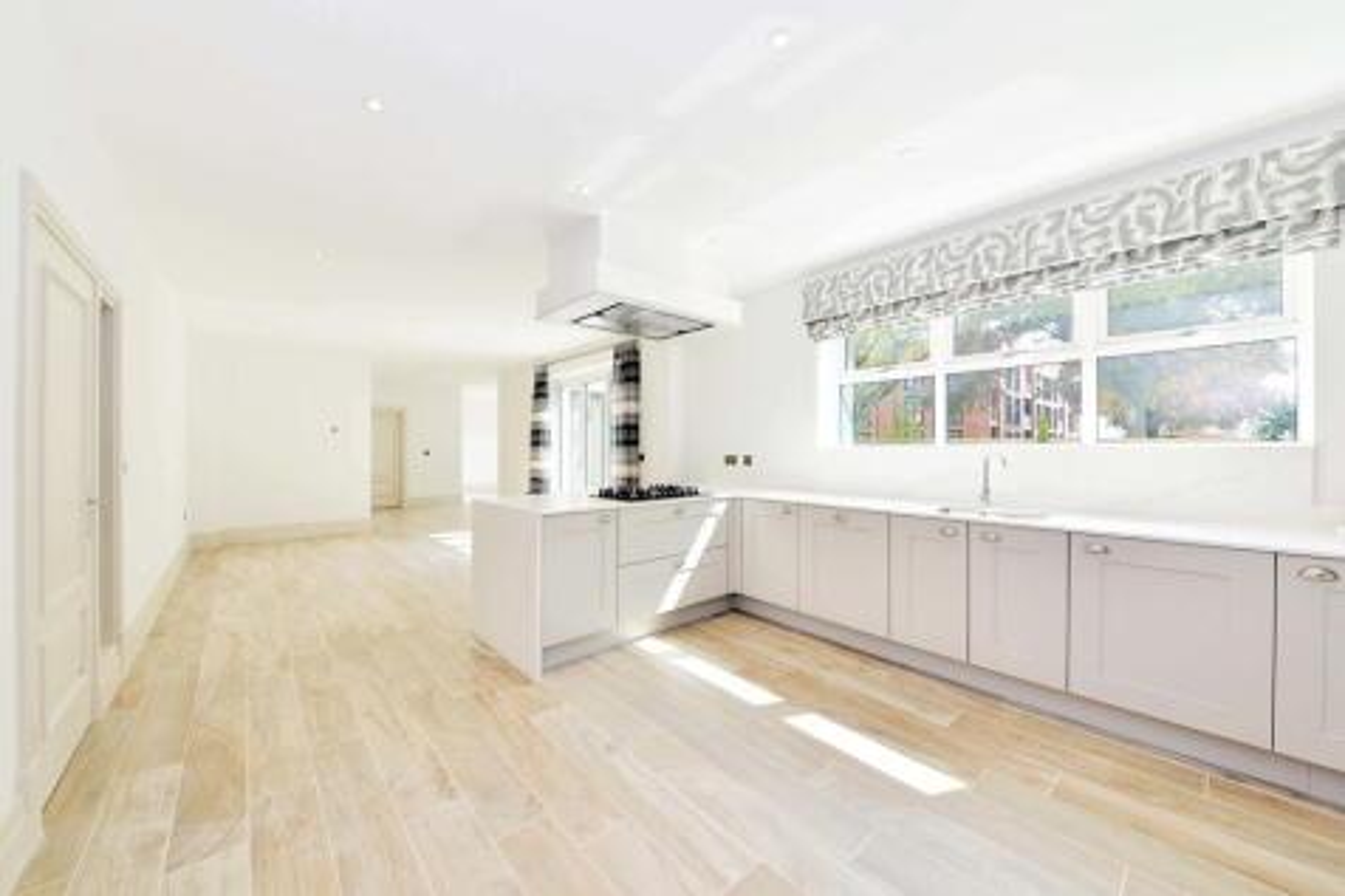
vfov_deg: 90.0
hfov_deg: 112.6
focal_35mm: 12
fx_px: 448
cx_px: 672
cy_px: 448
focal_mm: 12
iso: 250
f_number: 8
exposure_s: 1/80
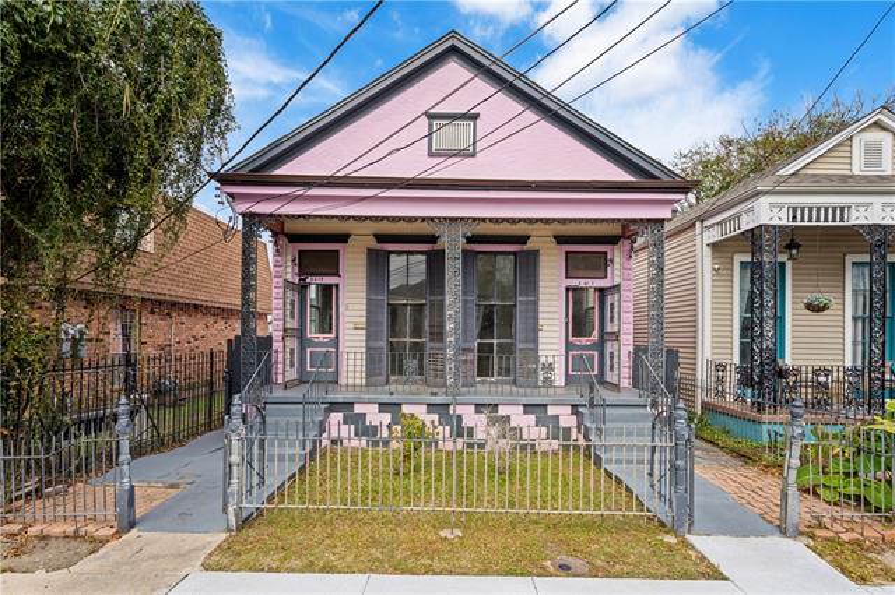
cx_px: 448
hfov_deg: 96.8
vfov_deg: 73.7
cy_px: 298
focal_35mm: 16
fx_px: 398
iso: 100
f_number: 8
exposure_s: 1/30
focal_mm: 16
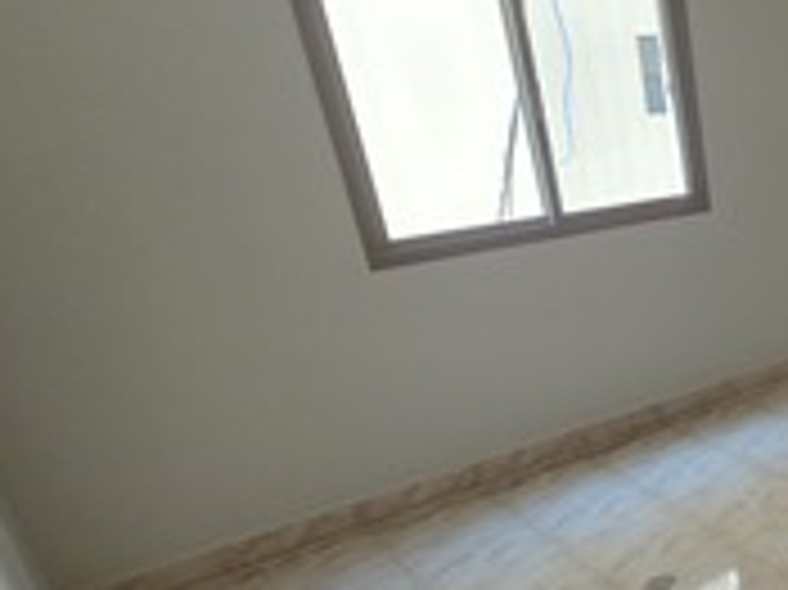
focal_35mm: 34
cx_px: 835
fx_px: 773
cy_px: 439
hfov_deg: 43.7
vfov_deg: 40.6
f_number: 1.9
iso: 320
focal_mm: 2.2
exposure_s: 1/100
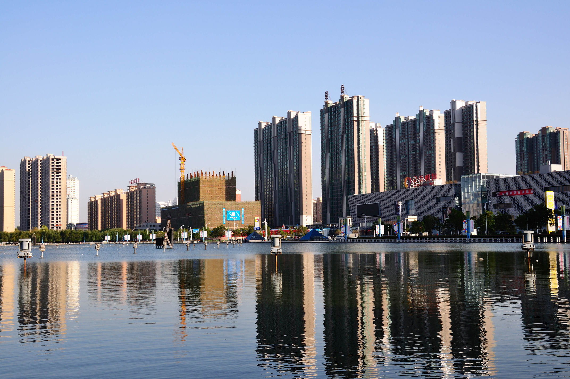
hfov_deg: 41.2
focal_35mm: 48
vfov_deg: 28.0
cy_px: 190
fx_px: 759
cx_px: 285
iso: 200
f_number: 11
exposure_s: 1/125
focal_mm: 32
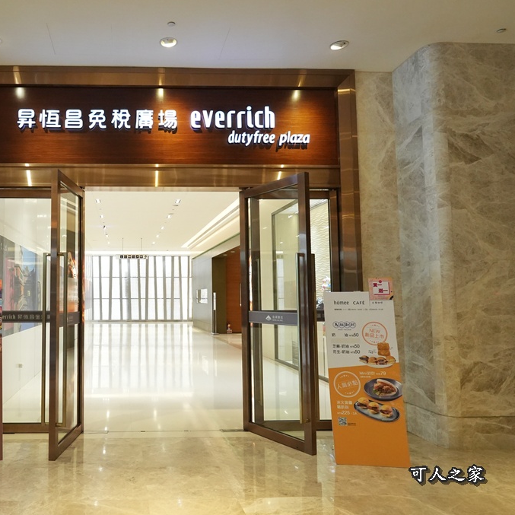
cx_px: 135
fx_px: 454
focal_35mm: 27
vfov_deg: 59.1
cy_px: 258
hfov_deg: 56.5
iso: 3200
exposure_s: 1/200
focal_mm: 14
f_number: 5
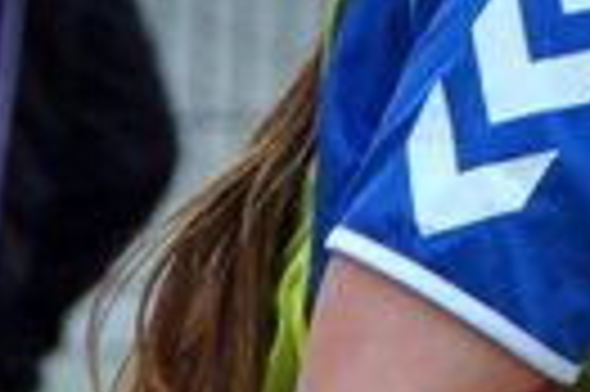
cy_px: -376
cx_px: 995
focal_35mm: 1762
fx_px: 28841
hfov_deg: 1.2
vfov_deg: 0.8
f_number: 6.3
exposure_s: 1/640
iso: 400
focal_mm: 150
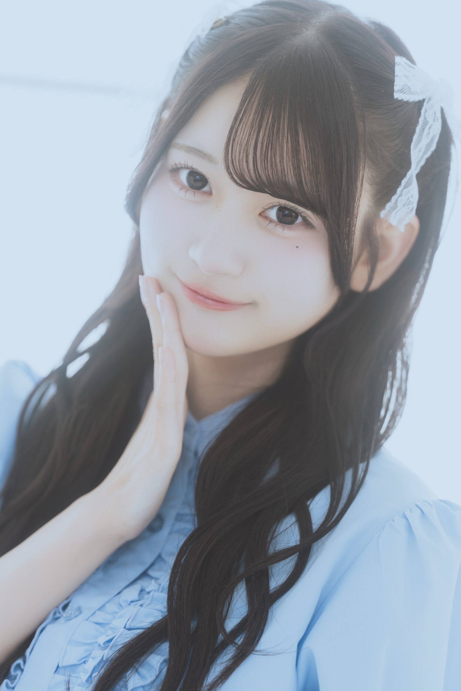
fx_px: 2708
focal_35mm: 141
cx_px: 230
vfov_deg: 14.6
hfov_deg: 9.7
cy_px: 346
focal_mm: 141
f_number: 2.5
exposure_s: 1/125
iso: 100
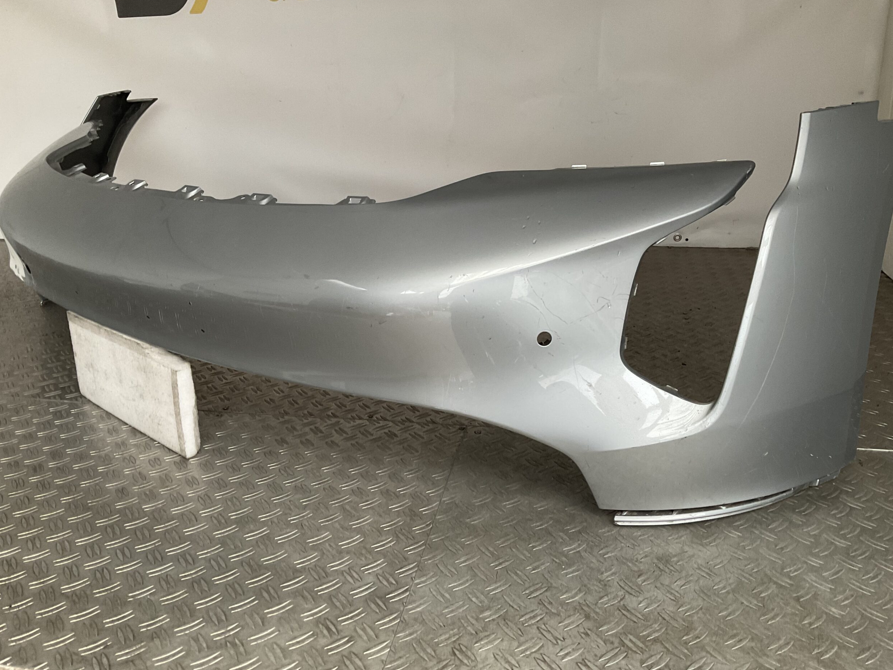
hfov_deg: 60.0
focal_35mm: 30
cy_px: 330
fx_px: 774
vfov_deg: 46.8
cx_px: 443
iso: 100
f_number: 1.8
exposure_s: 1/50
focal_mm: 3
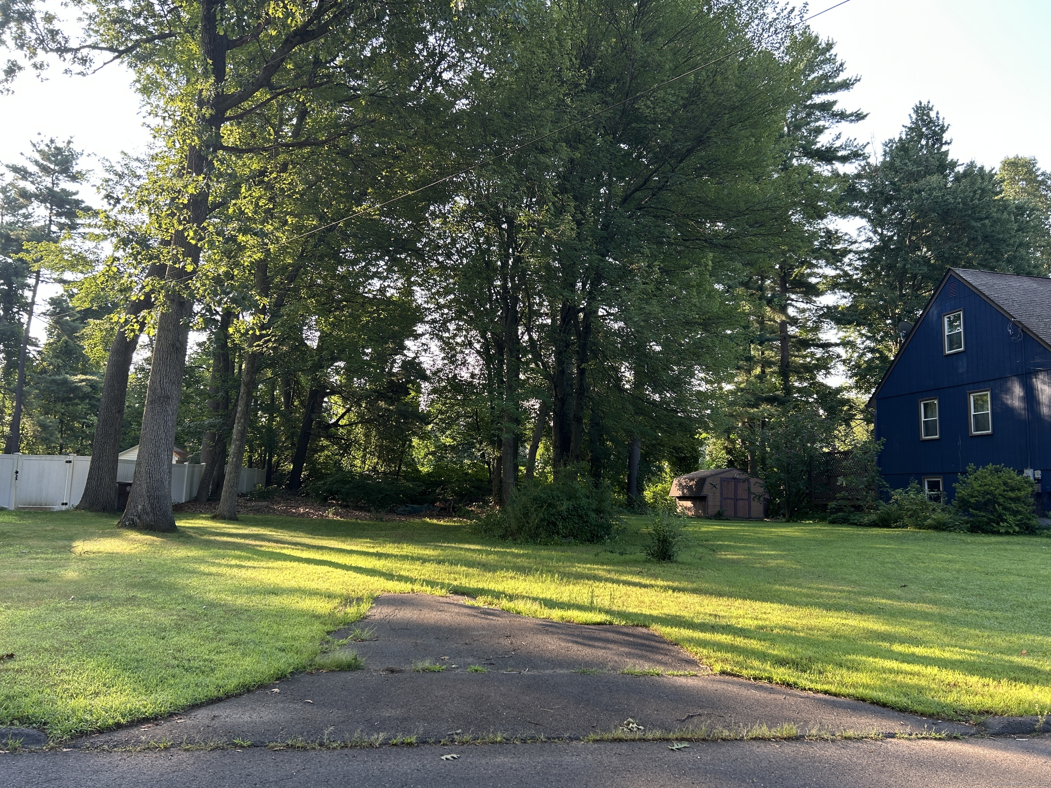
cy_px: 394
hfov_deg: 67.3
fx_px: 789
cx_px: 526
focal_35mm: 26
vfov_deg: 53.1
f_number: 1.5
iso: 40
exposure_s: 1/258
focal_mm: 5.7
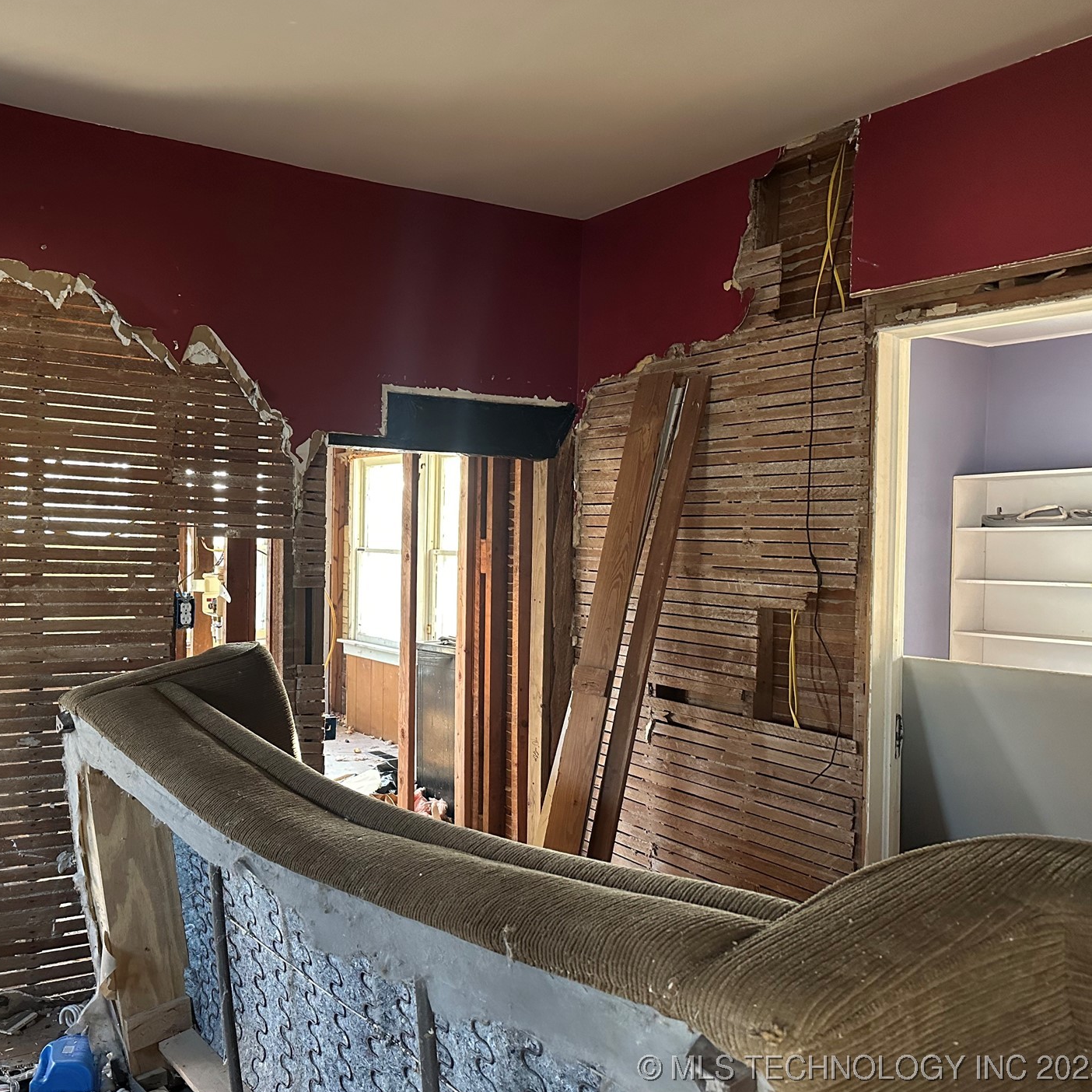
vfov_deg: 55.6
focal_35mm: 29
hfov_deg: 54.6
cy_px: 541
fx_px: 1035
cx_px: 369
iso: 640
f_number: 1.78
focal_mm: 6.86
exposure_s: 1/60
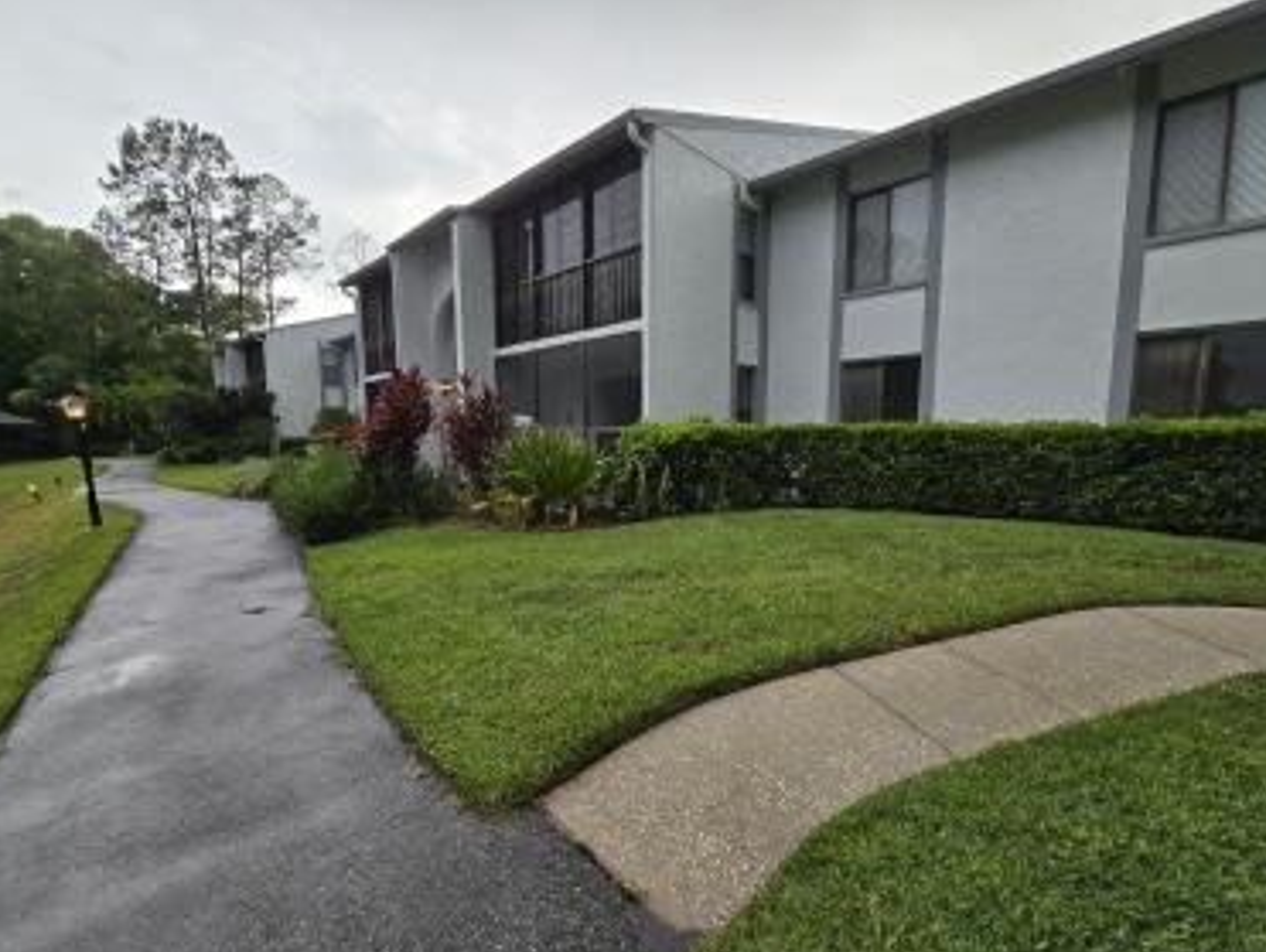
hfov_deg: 102.0
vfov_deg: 85.7
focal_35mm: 14
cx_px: 648
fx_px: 513
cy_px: 498
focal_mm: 2.2
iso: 50
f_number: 2.2
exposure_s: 1/349
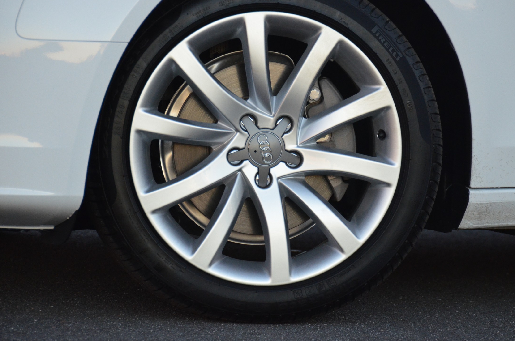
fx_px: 3683
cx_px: 268
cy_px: 147
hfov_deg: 8.0
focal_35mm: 258
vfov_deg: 5.3
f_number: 5.6
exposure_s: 1/160
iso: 1600
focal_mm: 150
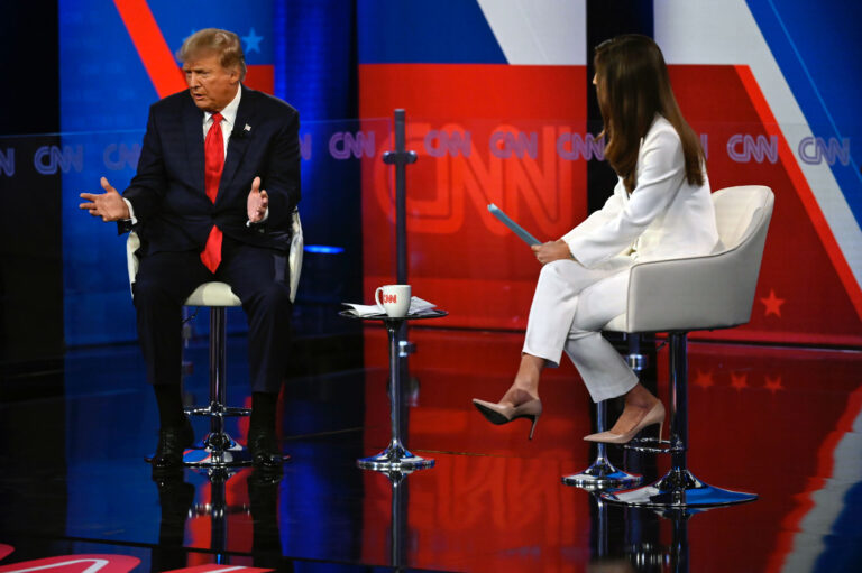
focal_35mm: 180
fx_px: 4307
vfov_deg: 7.6
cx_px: 431
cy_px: 286
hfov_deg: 11.4
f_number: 3.2
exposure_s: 1/800
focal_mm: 180
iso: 5000
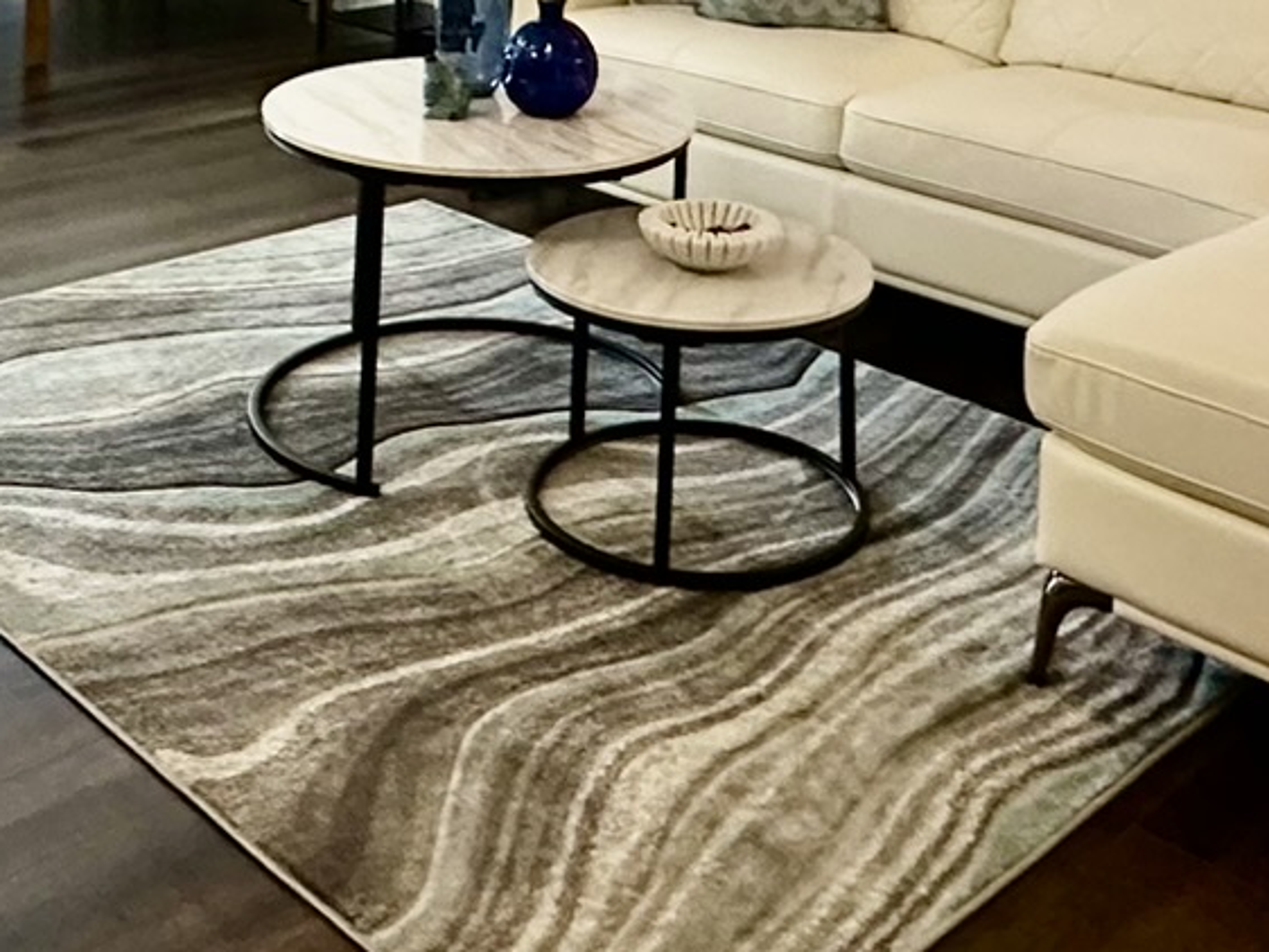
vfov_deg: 23.7
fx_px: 1870
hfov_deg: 37.5
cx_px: 603
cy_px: -415
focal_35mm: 51
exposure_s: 1/60
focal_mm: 2.22
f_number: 2.2
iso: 500
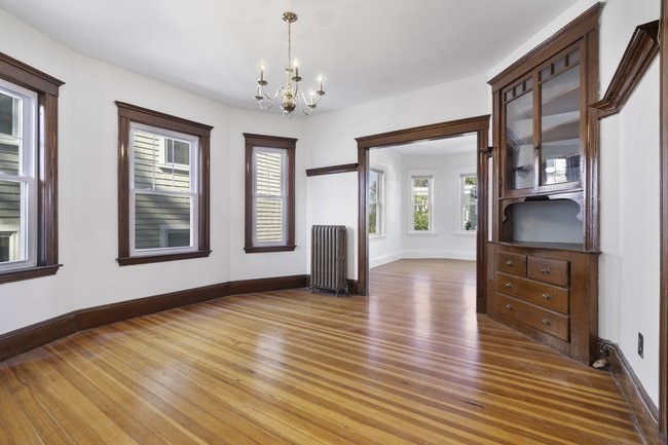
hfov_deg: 96.8
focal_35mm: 16
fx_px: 297
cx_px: 334
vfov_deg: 73.7
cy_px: 222
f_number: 8
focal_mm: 16
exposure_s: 1.3
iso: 200
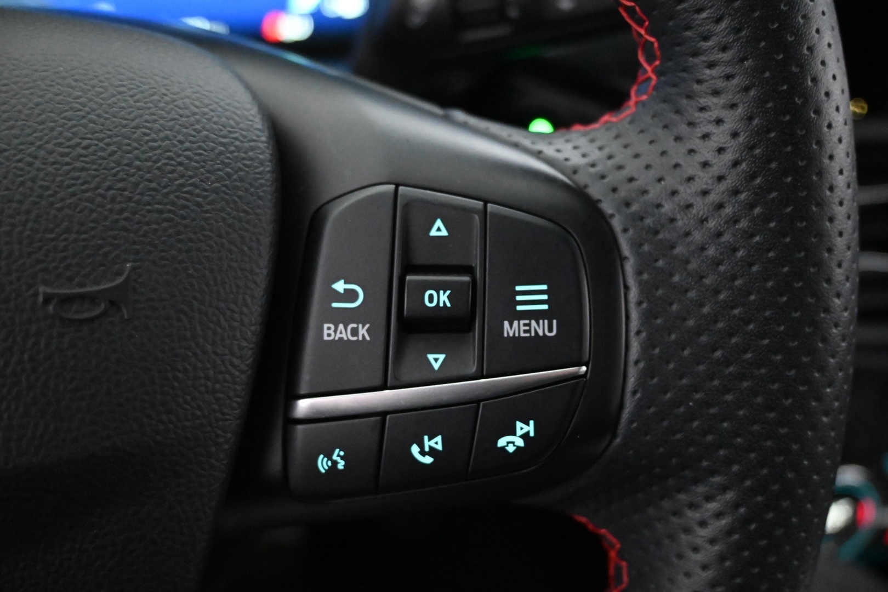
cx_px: 444
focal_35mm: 38
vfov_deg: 35.5
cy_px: 296
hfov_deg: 51.3
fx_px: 925
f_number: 4.2
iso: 9000
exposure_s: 1/40
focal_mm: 25
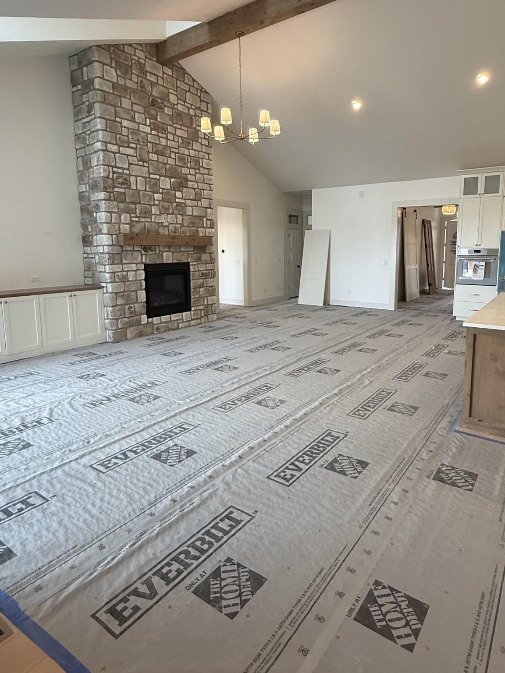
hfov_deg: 63.1
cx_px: 293
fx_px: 408
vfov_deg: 78.8
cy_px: 302
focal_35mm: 21
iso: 250
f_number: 2.2
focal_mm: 2.22
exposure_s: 1/120
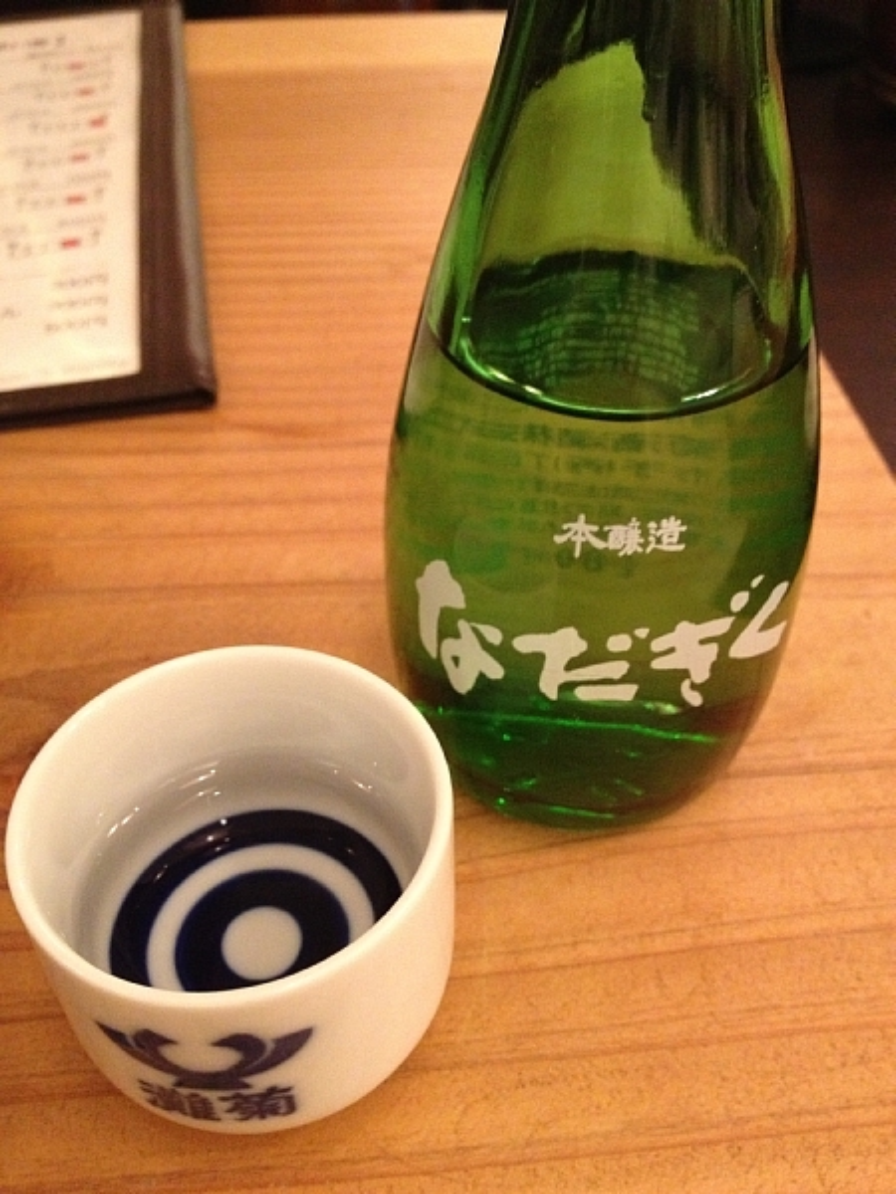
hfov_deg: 40.7
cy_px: 597
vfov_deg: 52.6
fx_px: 1208
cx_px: 448
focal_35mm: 35
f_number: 2.4
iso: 400
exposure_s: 1/15
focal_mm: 4.28
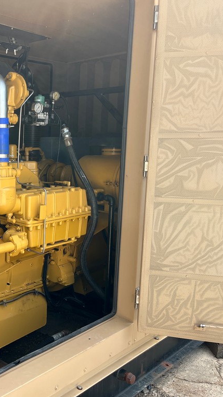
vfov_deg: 52.8
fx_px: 400
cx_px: -3
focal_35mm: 38
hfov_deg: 29.1
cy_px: 199
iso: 50
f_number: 1.6
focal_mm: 5.1
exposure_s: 1/727
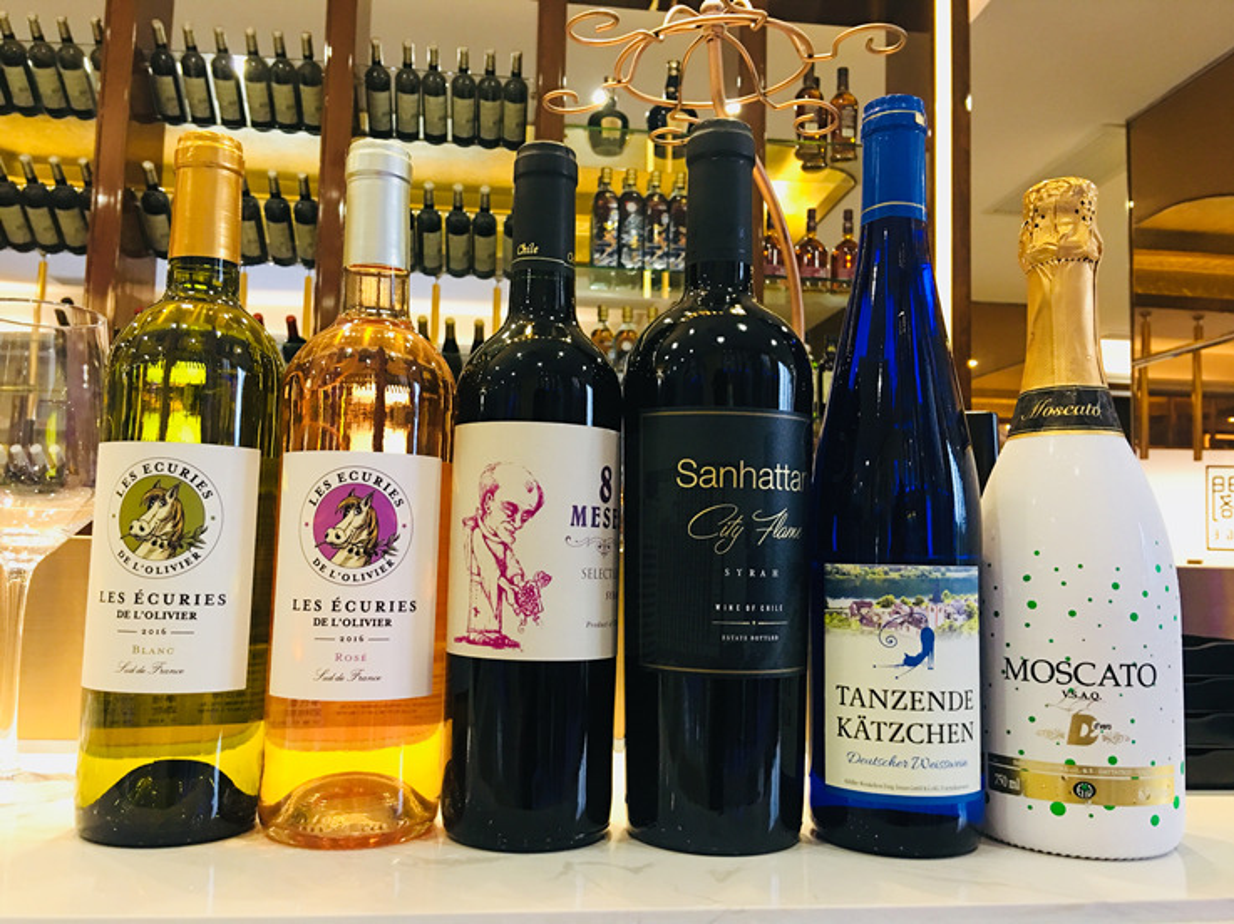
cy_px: 462
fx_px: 1033
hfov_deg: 61.7
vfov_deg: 48.2
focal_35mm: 29
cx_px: 617
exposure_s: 1/17
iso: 80
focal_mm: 4.15
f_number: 2.2
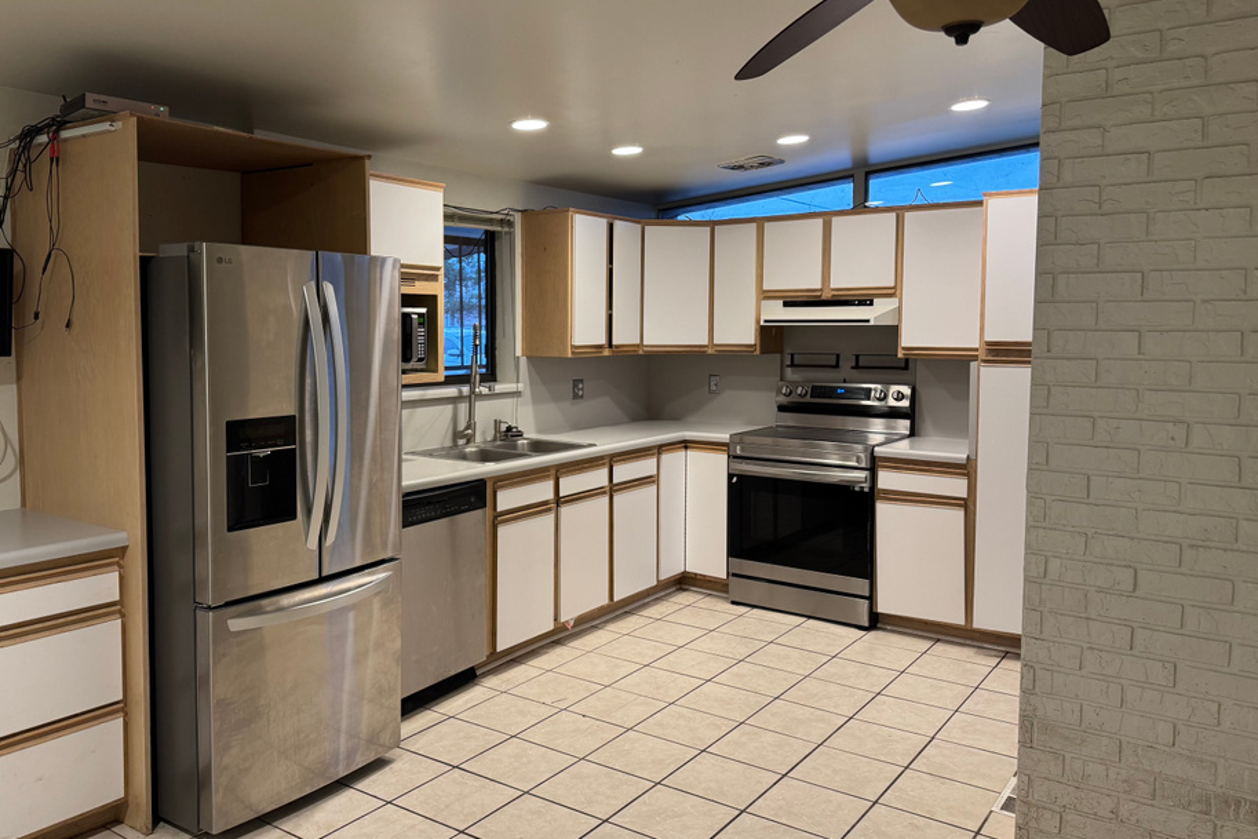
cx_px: 564
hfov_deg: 65.3
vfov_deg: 46.4
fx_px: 979
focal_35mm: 28
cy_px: 382
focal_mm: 6.76
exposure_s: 1/60
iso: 200
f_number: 1.78
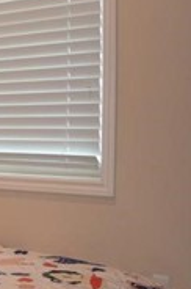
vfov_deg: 21.7
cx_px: -285
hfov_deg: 11.6
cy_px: 163
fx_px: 751
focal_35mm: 94
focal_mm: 18
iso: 800
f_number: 3.5
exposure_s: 1/60
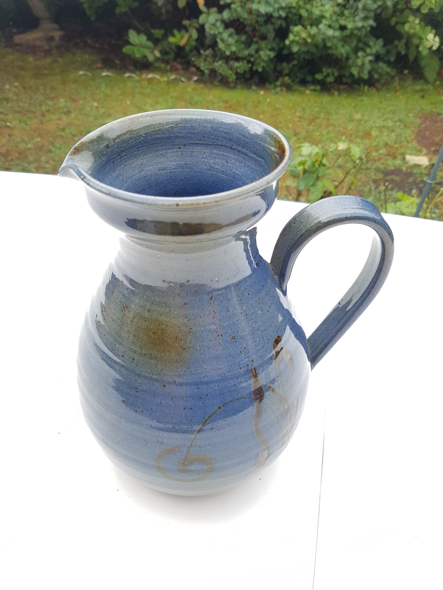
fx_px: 444
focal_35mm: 26
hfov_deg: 53.1
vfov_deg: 67.3
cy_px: 295
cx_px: 222
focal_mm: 4.2
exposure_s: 1/438
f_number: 1.7
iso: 50
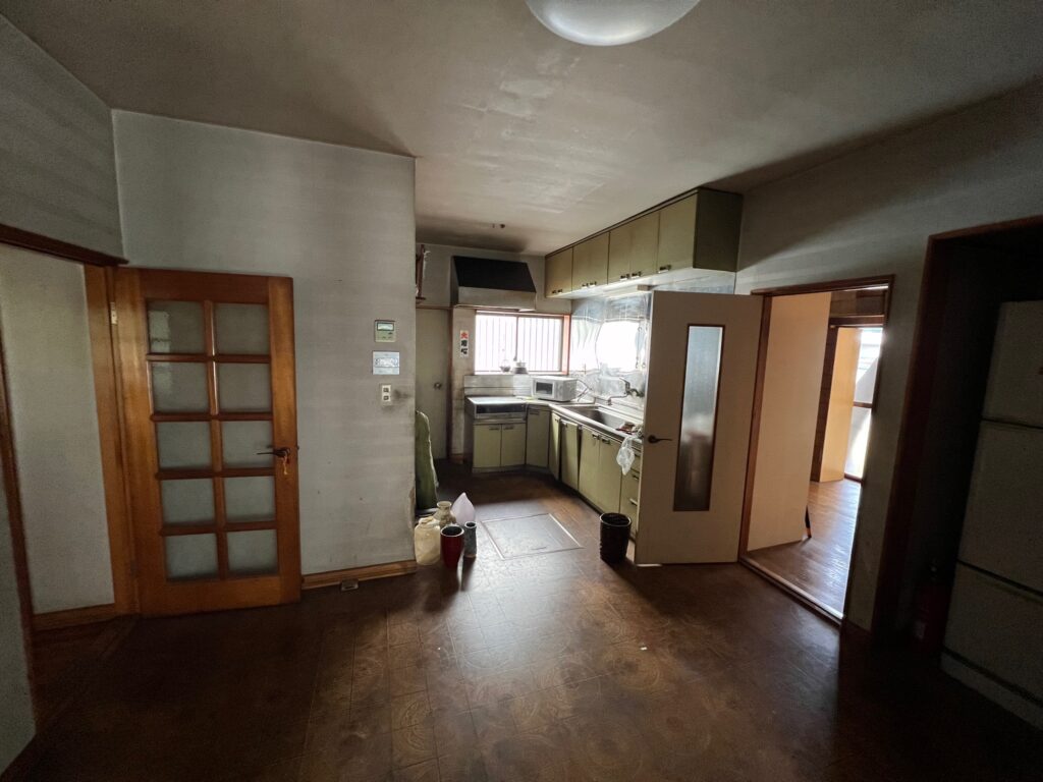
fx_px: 392
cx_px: 522
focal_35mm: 13
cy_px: 391
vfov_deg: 89.9
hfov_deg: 106.2
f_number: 1.8
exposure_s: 1/60
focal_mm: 1.57
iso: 400
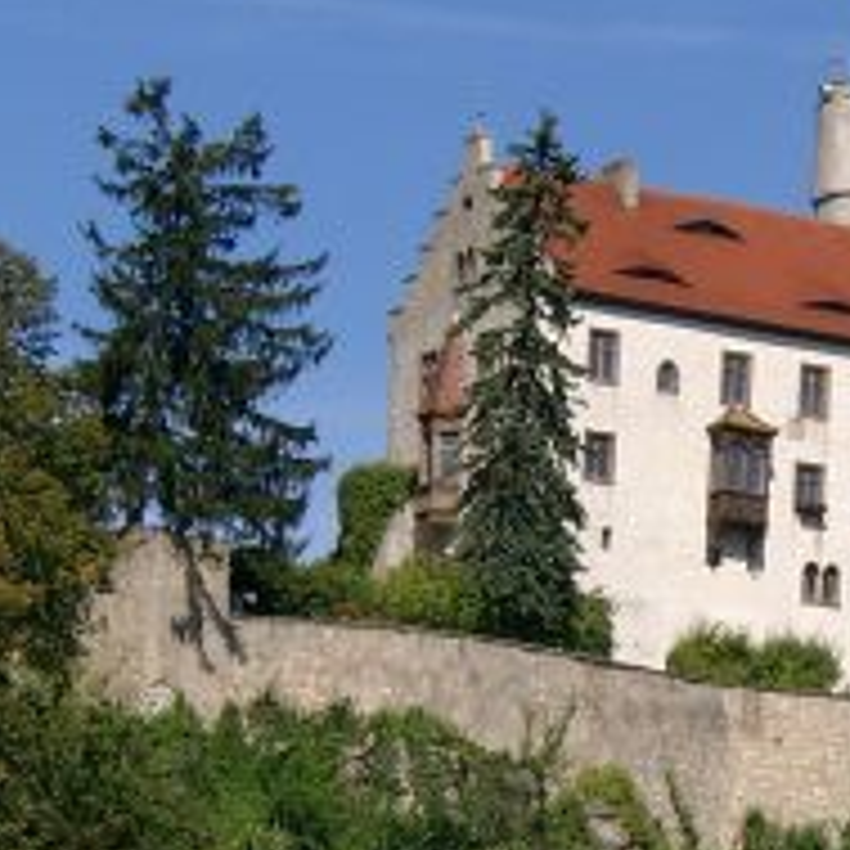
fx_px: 7806
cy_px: 742
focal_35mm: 281
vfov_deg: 6.2
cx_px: 679
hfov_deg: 6.2
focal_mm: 20.74
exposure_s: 1/885
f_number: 4
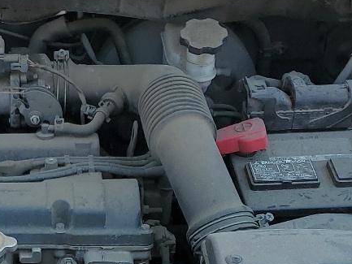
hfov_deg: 19.9
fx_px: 976
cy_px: 313
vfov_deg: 14.9
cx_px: 18
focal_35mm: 96
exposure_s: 1/833
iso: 50
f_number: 1.5
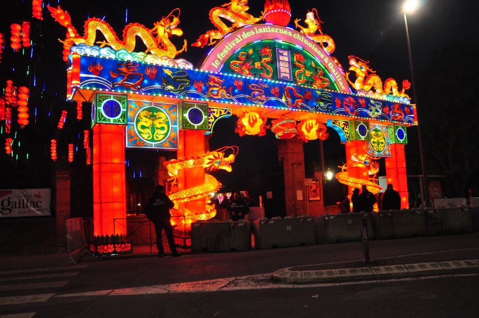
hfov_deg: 62.0
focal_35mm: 30
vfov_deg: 43.5
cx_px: 240
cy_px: 159
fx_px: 399
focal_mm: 20
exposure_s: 1/50
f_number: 3.5
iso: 1600
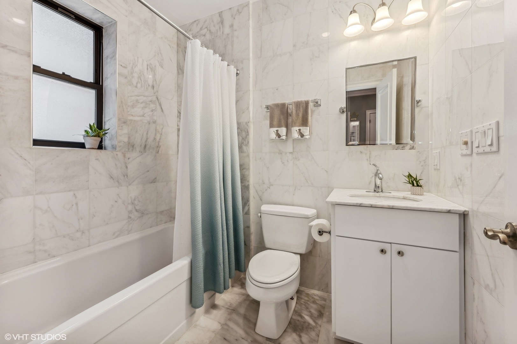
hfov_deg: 104.3
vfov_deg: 81.1
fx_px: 201
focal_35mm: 14
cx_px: 258
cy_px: 172
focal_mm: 14
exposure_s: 1/6
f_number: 9
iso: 100
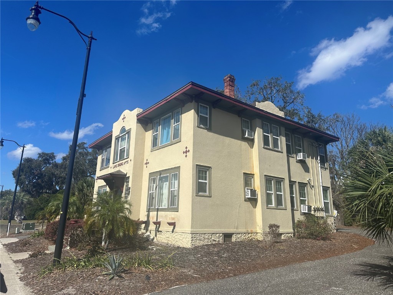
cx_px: 196
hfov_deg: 71.6
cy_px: 148
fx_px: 272
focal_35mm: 24
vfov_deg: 56.8
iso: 80
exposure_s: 1/6211
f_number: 1.78
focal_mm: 6.86
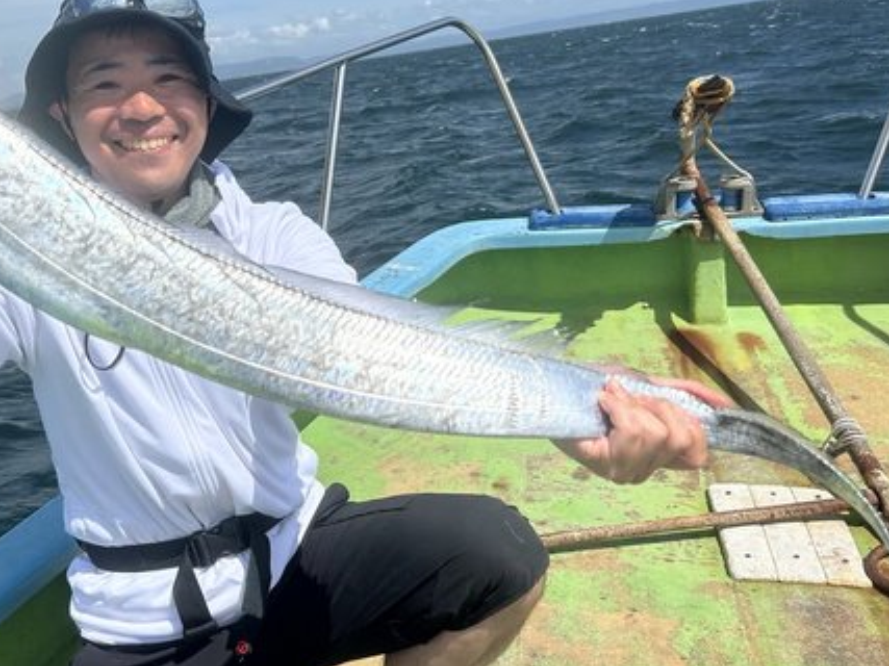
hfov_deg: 46.8
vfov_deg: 36.8
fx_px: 1001
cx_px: 266
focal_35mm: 39
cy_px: 321
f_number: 1.5
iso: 50
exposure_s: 1/8000
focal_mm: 5.7
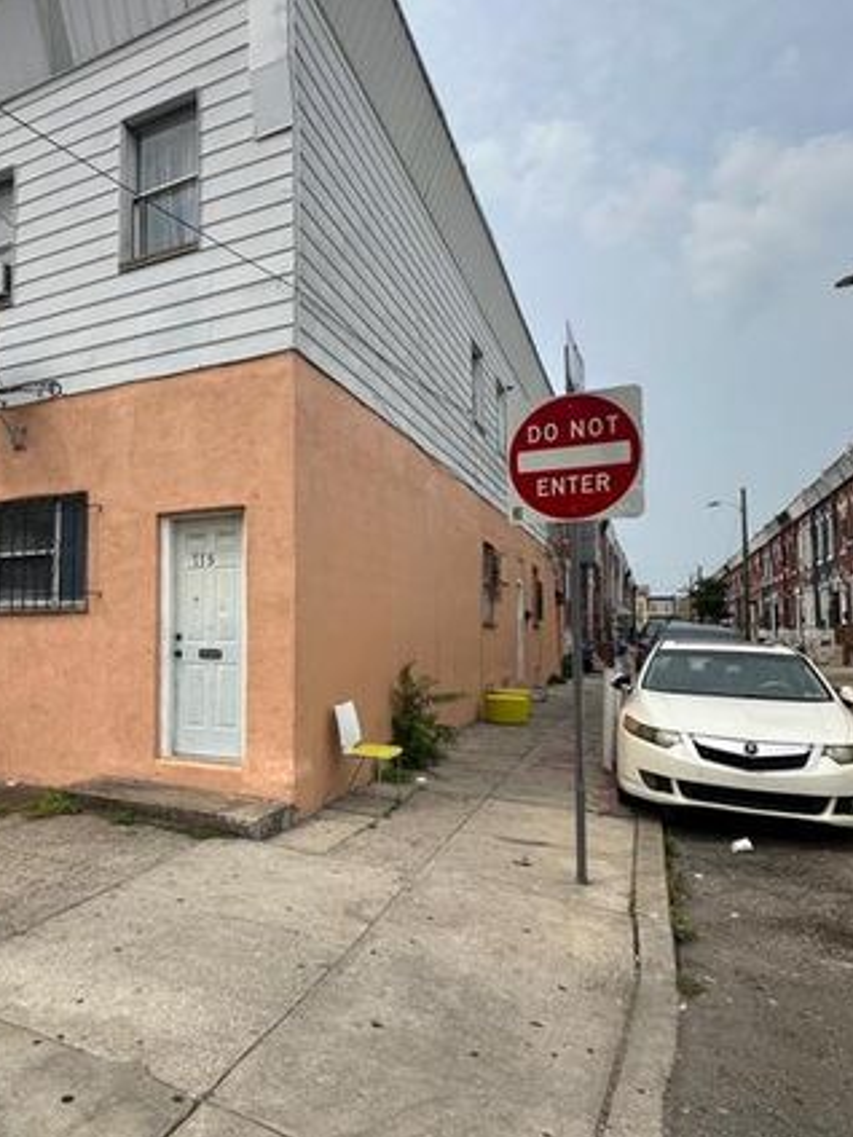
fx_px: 723
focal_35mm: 22
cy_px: 591
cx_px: 290
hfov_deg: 59.8
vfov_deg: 76.4
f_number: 2.2
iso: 40
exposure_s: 1/2681
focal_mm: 2.22
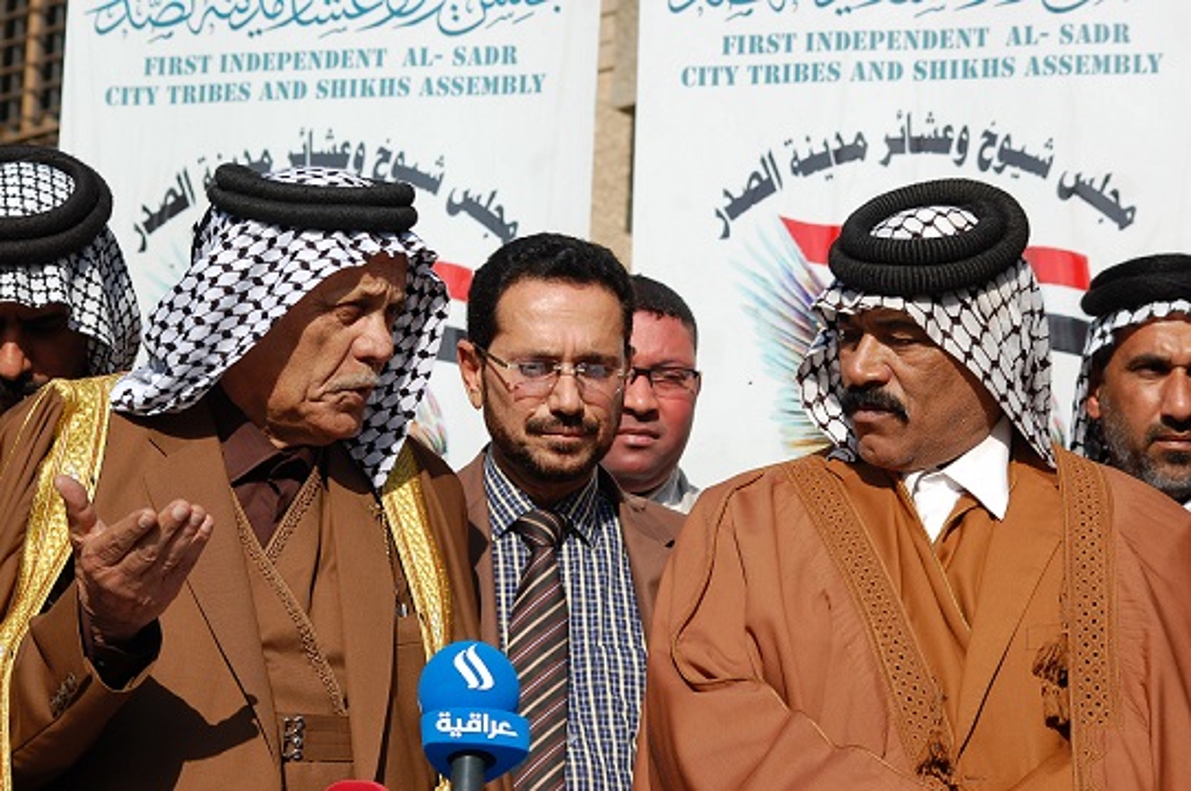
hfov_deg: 19.5
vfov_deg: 13.0
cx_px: 596
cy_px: 396
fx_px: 3470
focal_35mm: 105
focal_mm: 70
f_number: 6.3
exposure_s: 1/640
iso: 200
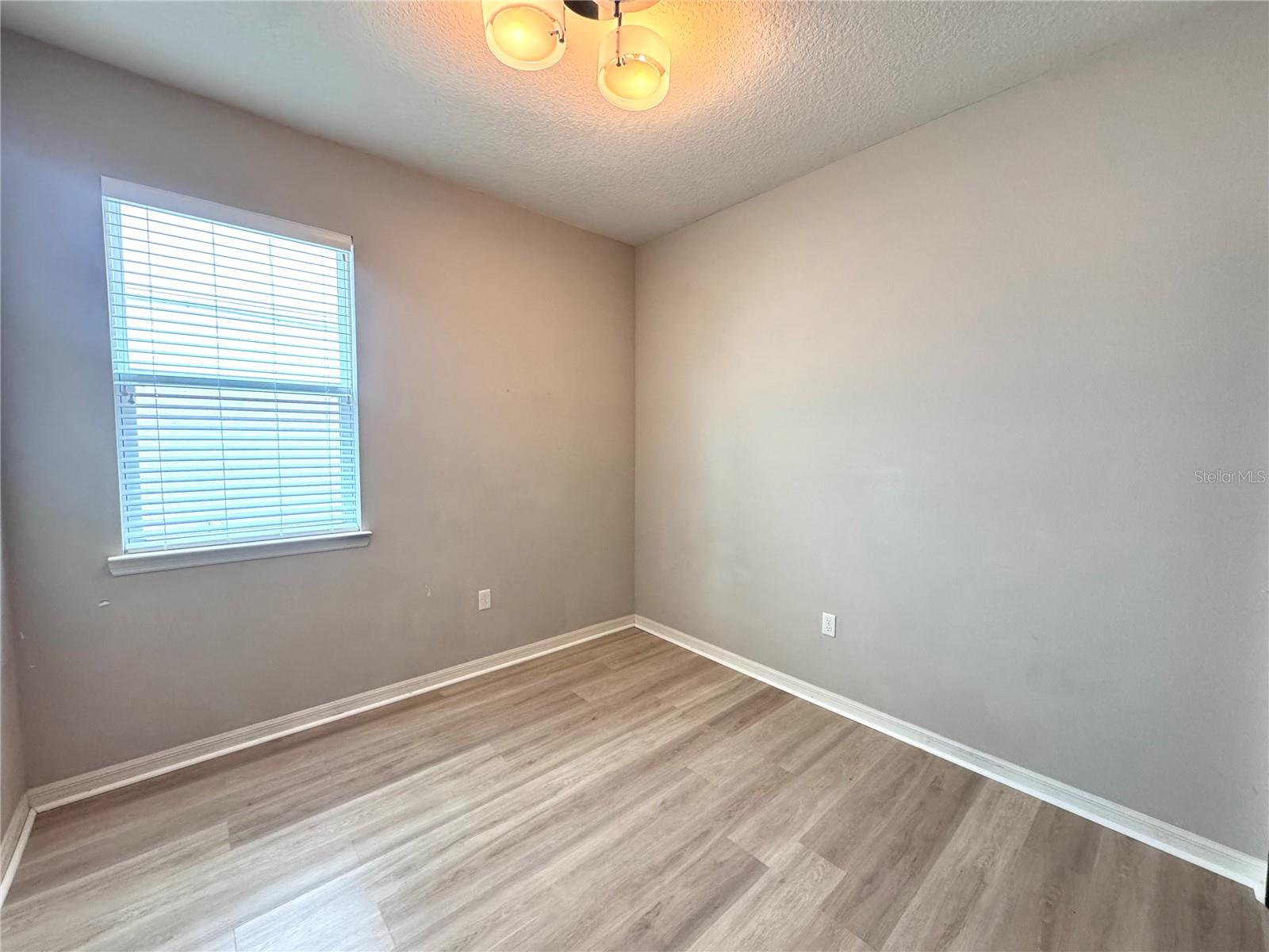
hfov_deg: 102.1
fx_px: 513
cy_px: 476
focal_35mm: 14
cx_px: 634
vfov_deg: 85.7
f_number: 2.2
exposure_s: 1/60
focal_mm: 2.22
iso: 320
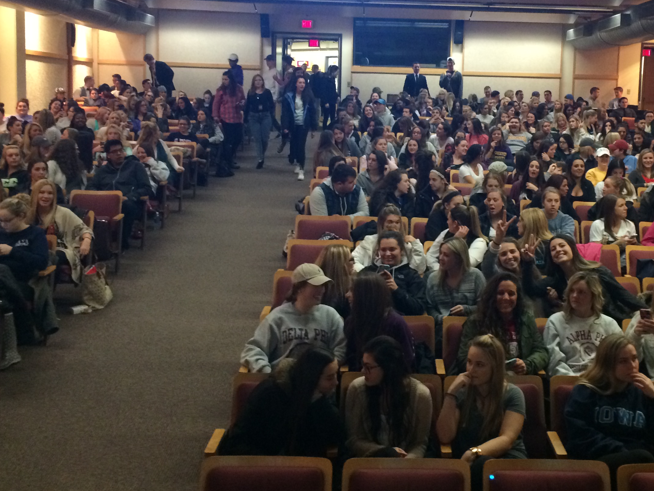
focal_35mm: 44
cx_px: 410
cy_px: 180
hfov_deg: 42.6
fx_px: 831
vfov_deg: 32.7
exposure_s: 1/20
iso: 320
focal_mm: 4.15
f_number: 2.2
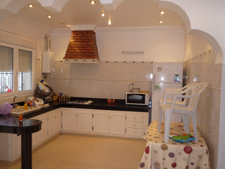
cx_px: 112
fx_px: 195
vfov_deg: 46.8
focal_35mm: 30
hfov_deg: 60.0
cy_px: 84
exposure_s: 1/30
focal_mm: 4.4
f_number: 2.8
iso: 100
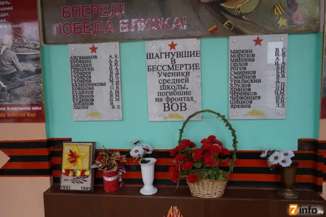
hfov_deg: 65.5
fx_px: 253
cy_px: 108
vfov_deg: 46.4
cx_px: 163
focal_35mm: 28
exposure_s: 1/160
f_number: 4
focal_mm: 28
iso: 500
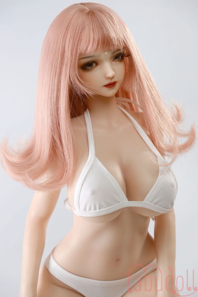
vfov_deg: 29.7
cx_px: 99
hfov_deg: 20.0
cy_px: 148
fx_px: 561
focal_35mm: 68
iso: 320
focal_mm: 45
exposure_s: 1/180
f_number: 7.1
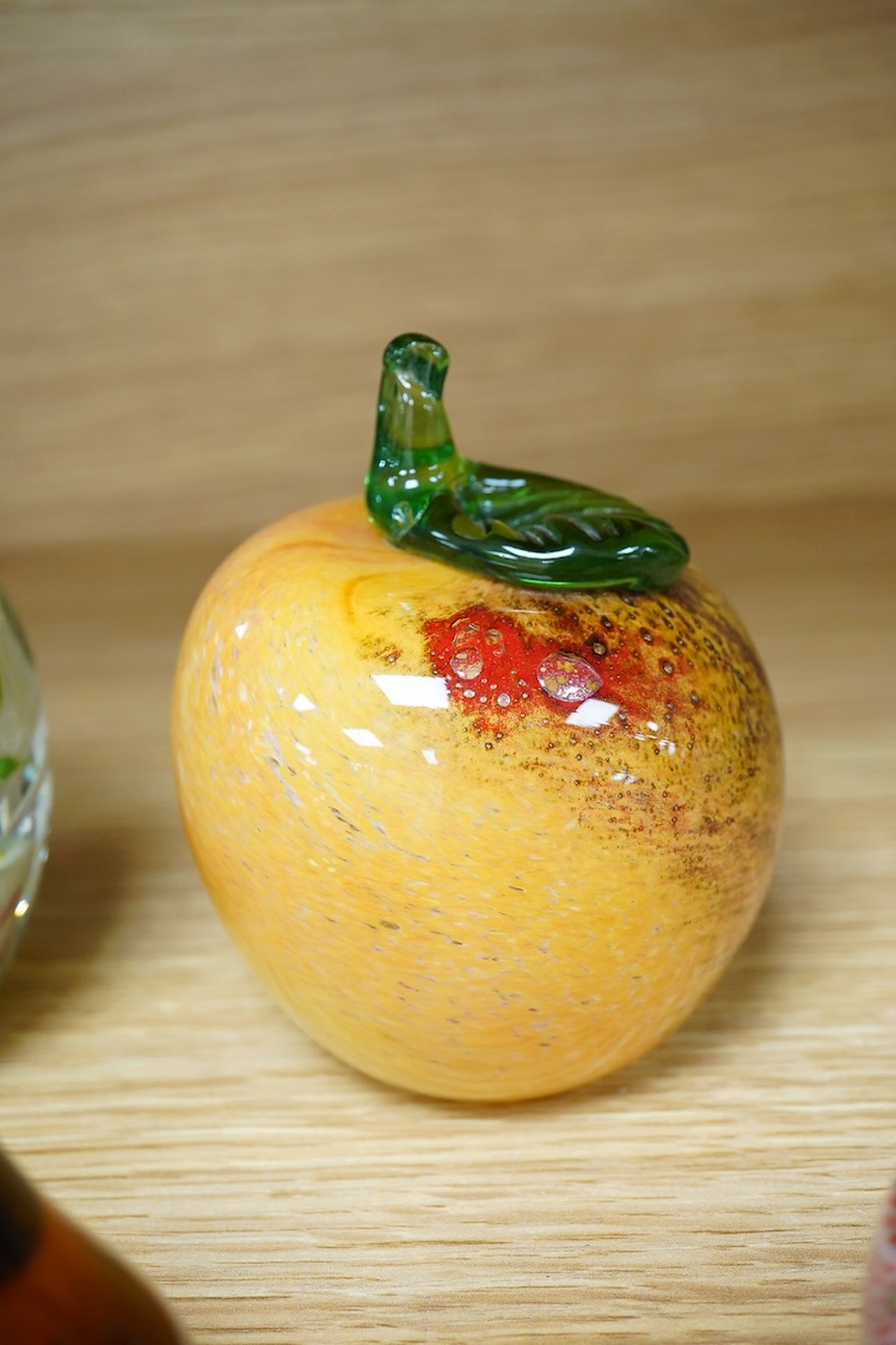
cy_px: 672
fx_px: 1680
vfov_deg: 43.6
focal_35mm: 45
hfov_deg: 29.9
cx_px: 448
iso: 2500
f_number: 7.1
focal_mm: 30
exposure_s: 1/160
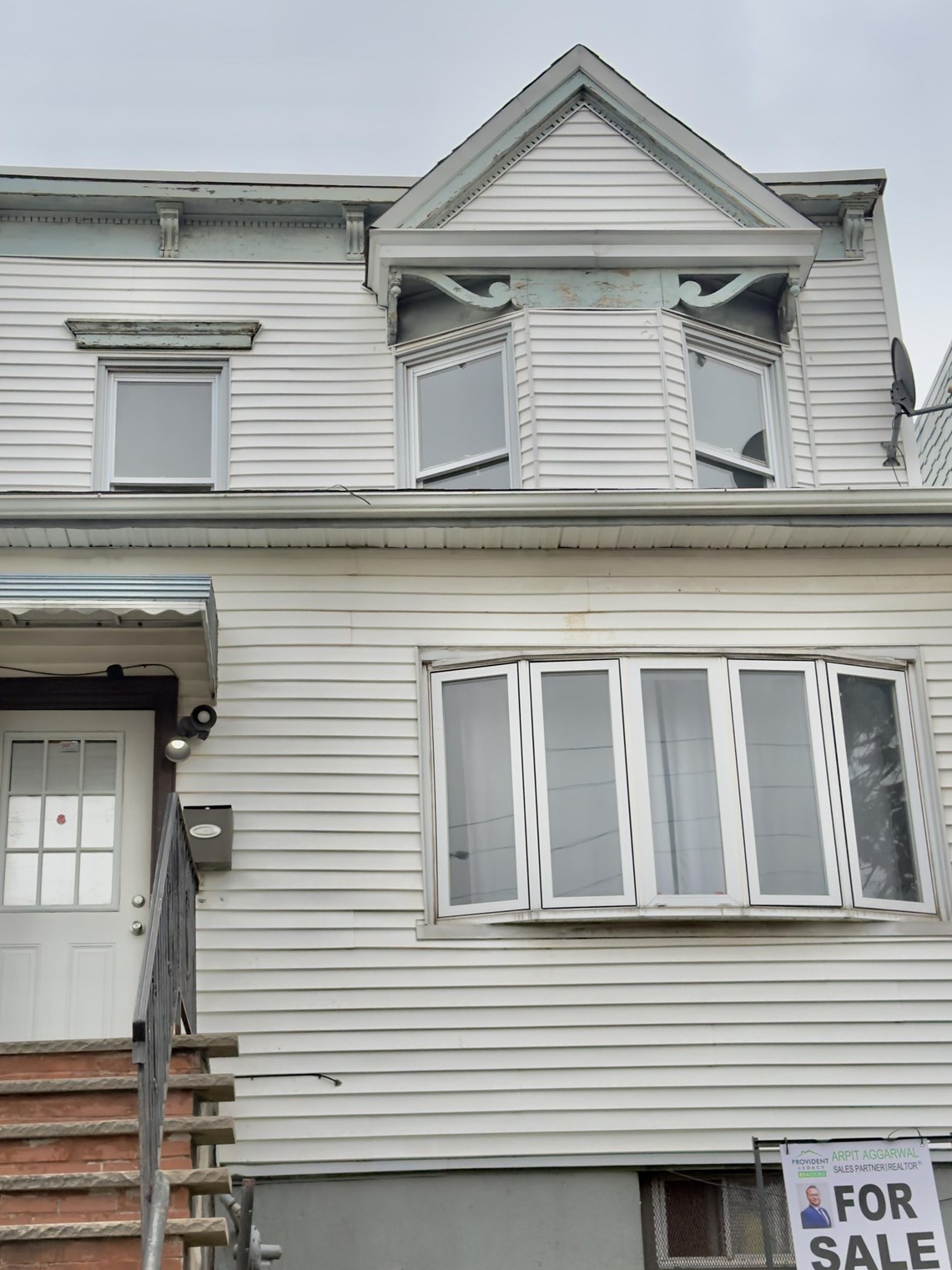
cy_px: 717
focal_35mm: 56
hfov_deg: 26.1
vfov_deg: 34.3
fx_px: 2054
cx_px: 471
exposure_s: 1/7752
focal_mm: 6.76
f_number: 1.78
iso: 64
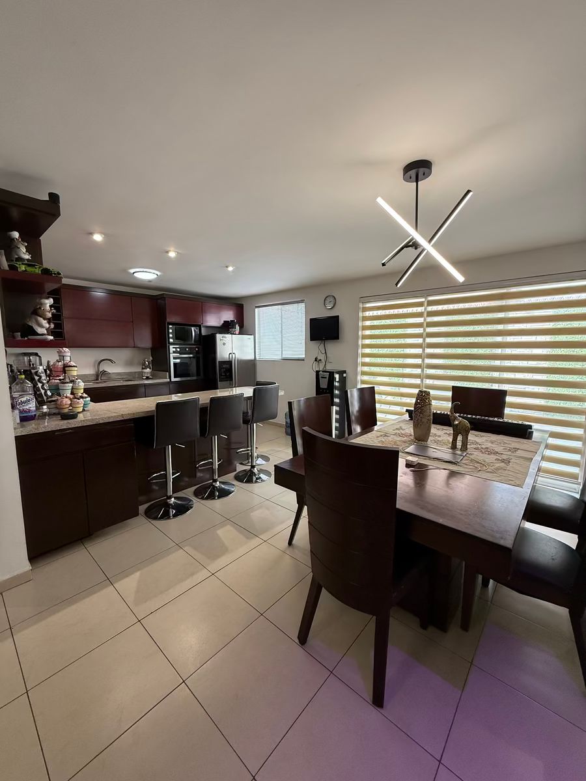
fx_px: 316
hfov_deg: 85.7
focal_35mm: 14
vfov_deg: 102.1
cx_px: 293
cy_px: 390
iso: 160
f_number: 2.2
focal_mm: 2.22
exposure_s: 1/109
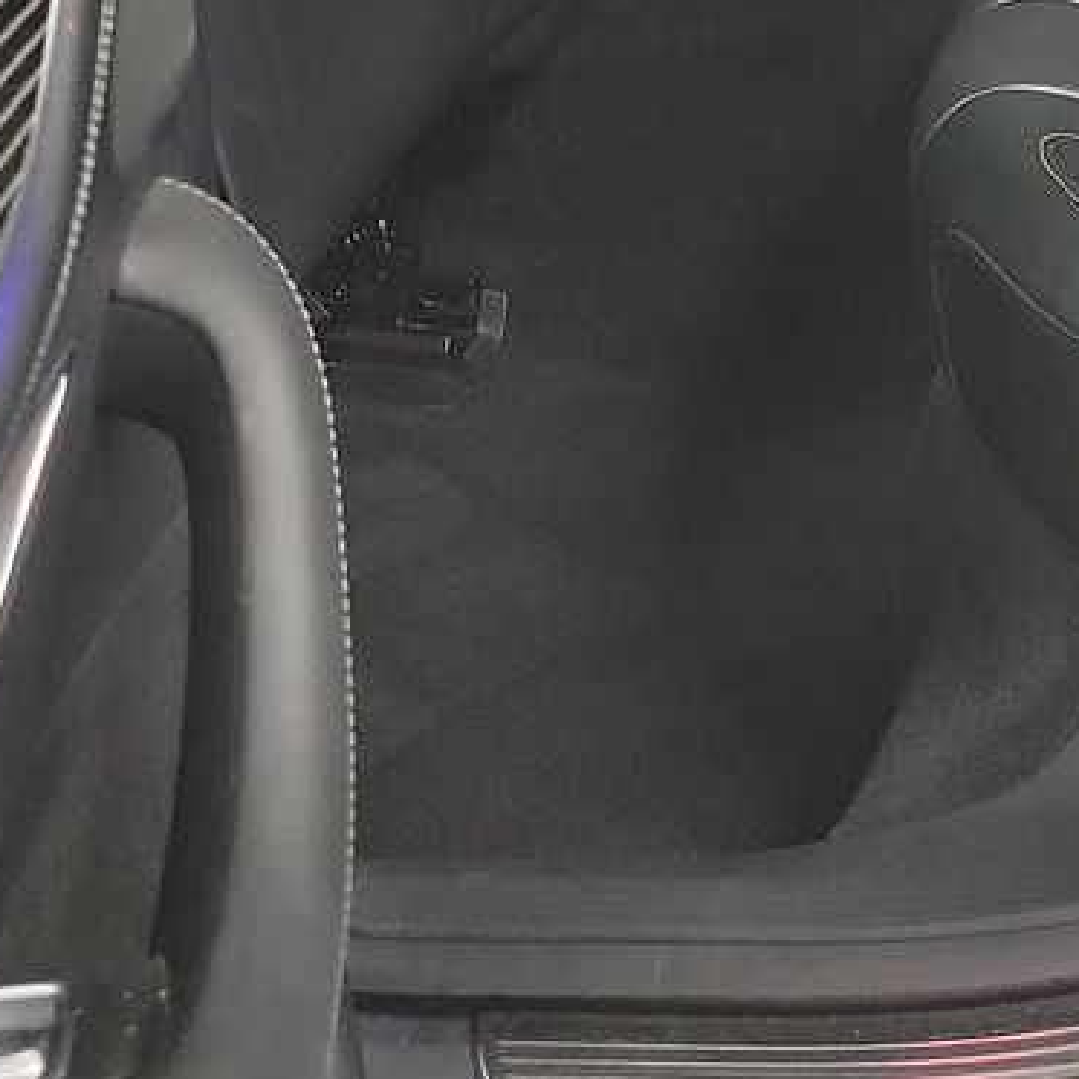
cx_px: 1438
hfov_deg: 17.8
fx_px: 3209
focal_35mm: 91
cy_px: -544
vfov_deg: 17.2
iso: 426
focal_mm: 6.7
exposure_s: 1/59
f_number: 1.8
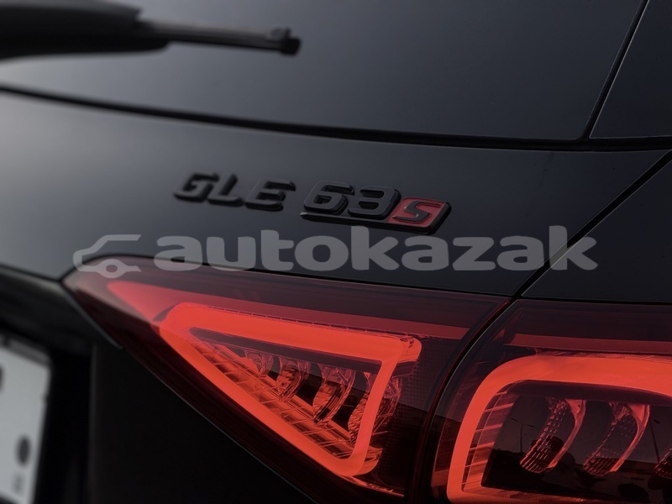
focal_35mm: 120
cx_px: 336
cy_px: 252
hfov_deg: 16.4
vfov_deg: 12.3
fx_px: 2330
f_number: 2.8
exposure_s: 1/150
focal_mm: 15.66
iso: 125
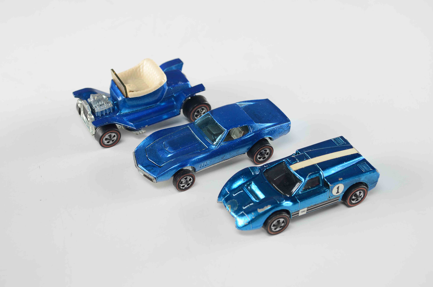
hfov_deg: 29.9
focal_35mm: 68
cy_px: 144
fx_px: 810
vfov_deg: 20.1
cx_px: 216
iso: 100
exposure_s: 1/80
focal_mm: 45
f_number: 8
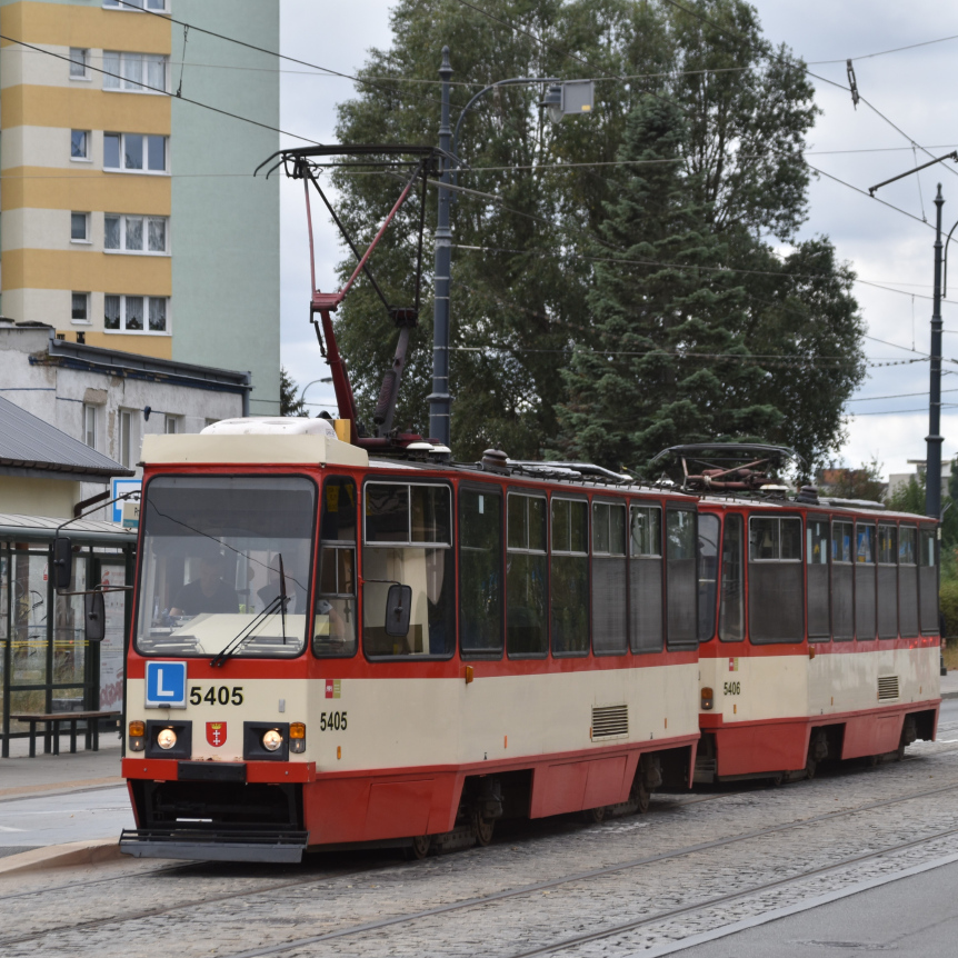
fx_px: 4697
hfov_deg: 11.6
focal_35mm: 150
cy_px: 480
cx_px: 518
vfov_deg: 11.6
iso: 125
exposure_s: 1/250
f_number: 7.1
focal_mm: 78
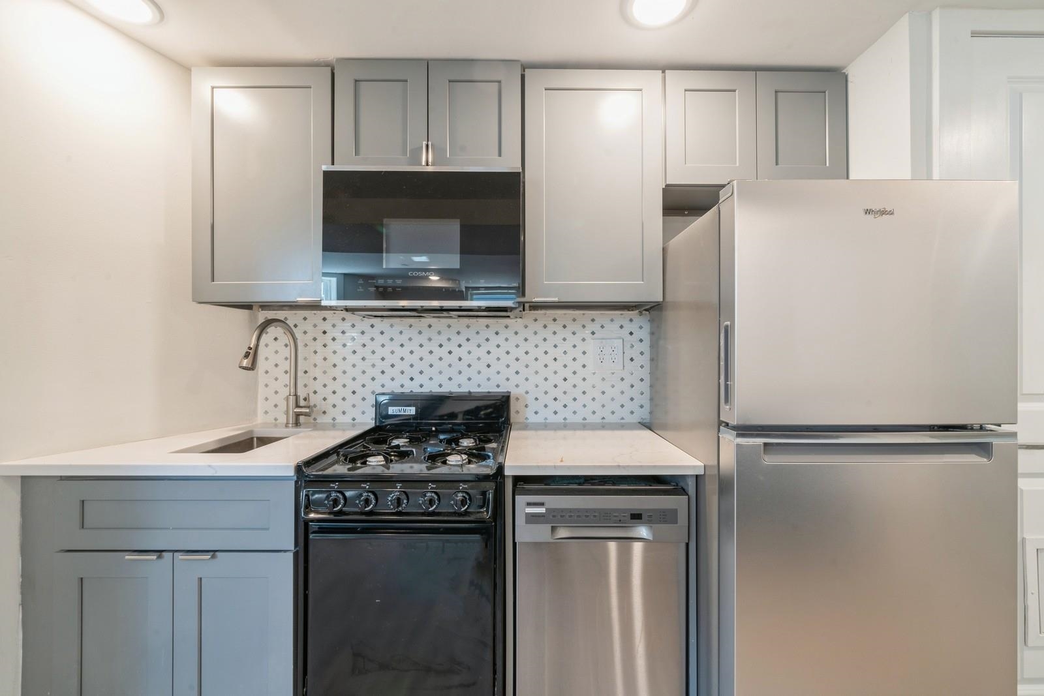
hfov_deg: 100.4
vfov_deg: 77.3
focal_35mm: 15
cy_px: 348
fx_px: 435
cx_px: 522
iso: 250
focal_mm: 15
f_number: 11
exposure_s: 1/2
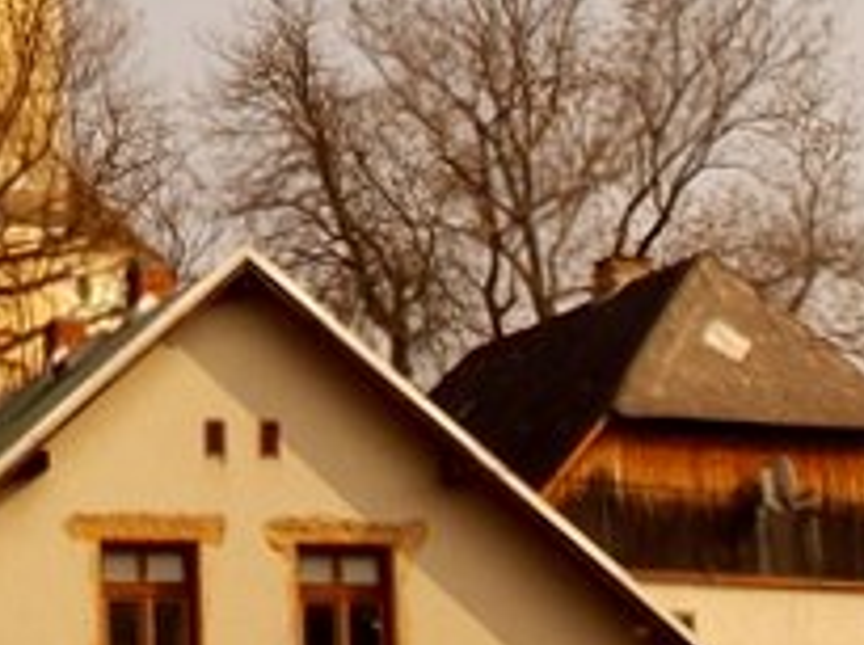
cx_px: -105
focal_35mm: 172
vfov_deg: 8.5
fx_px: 4286
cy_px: -148
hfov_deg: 11.3
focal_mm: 7.9
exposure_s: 1/80
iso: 80
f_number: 10.6
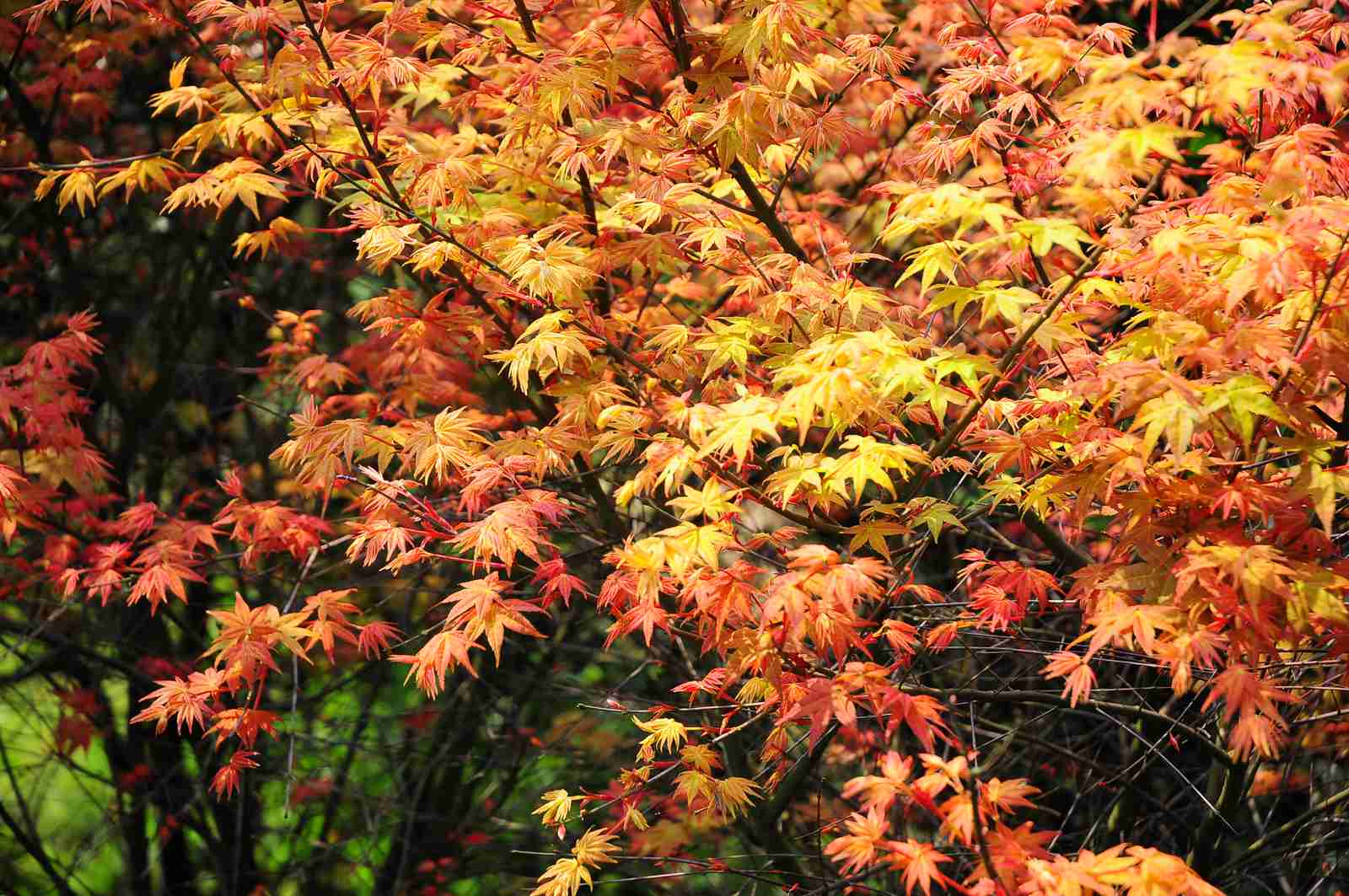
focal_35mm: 105
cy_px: 448
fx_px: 3930
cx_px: 674
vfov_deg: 13.0
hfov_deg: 19.5
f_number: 4.5
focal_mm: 70
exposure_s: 1/320
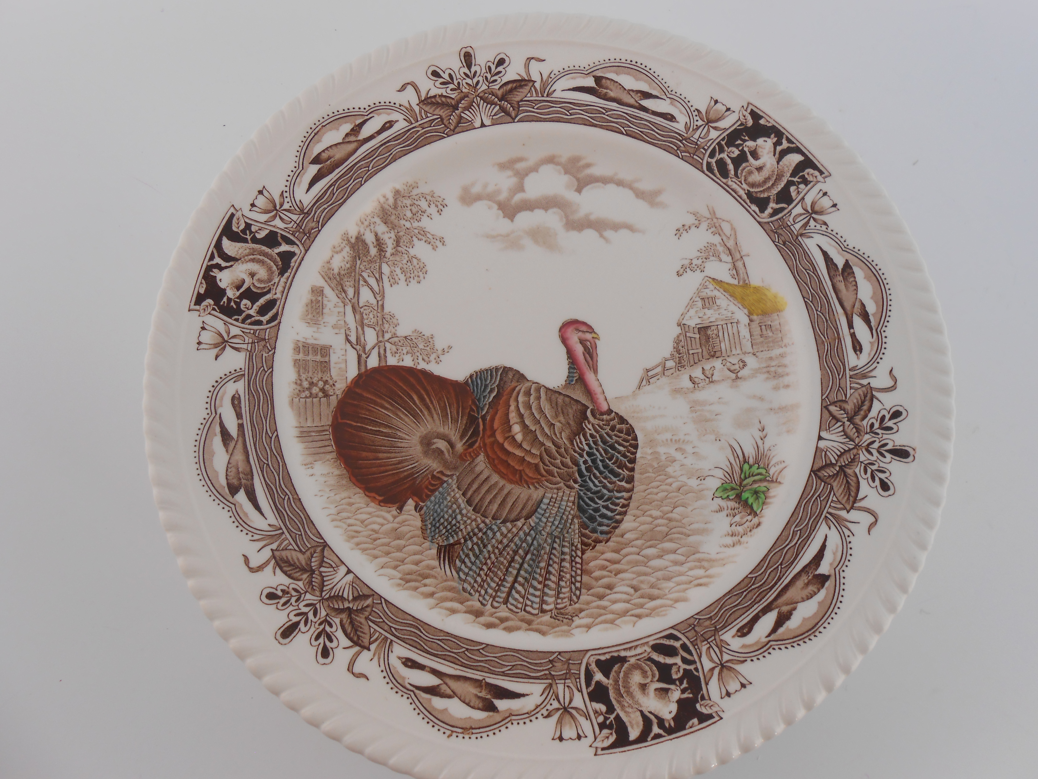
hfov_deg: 67.3
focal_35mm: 26
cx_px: 519
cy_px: 390
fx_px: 780
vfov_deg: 53.1
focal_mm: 4.6
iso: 80
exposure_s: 1/40
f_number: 3.5
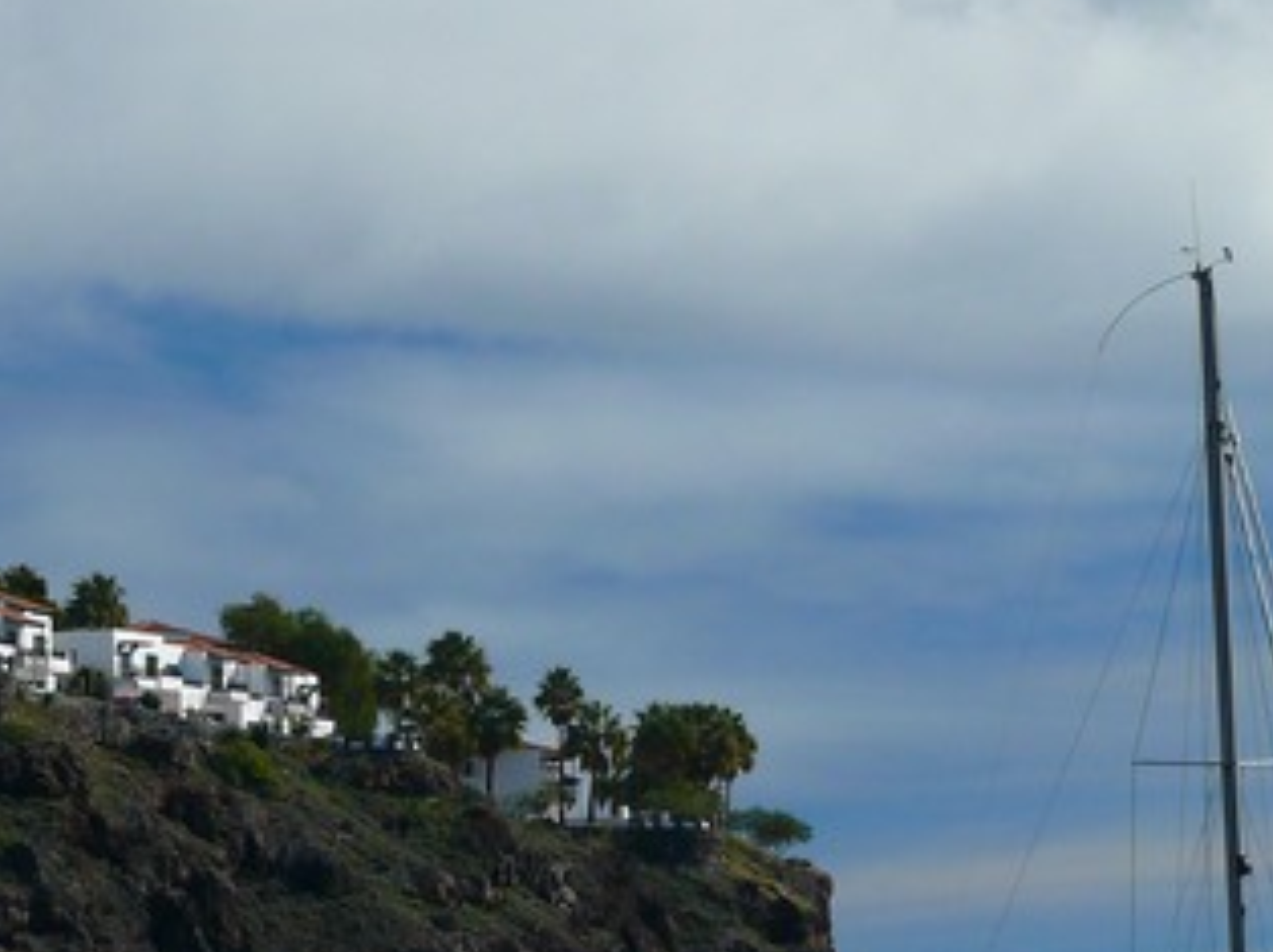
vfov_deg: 5.0
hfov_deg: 6.7
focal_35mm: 296
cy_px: 1049
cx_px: 1127
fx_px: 10877
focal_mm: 26.2
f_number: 5.6
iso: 100
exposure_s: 1/320
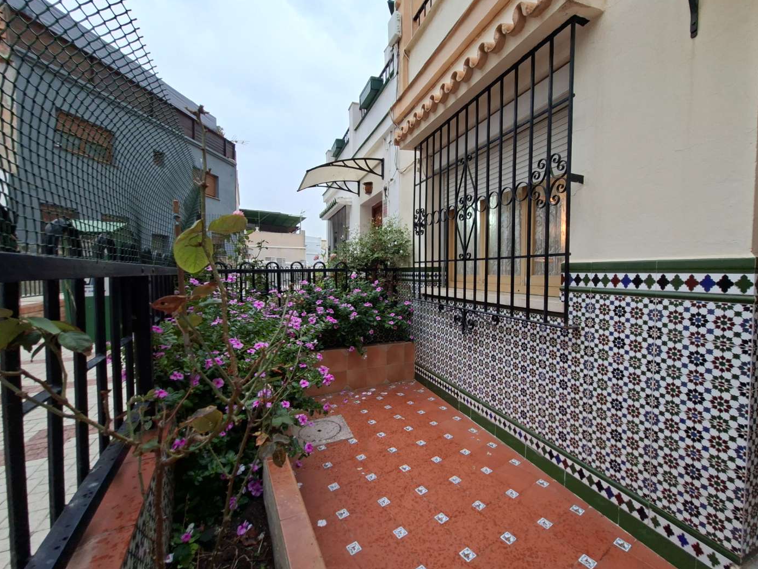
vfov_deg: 85.7
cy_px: 284
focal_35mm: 14
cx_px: 392
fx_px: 307
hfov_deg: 102.0
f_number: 2.2
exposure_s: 1/40
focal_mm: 1.74
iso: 125
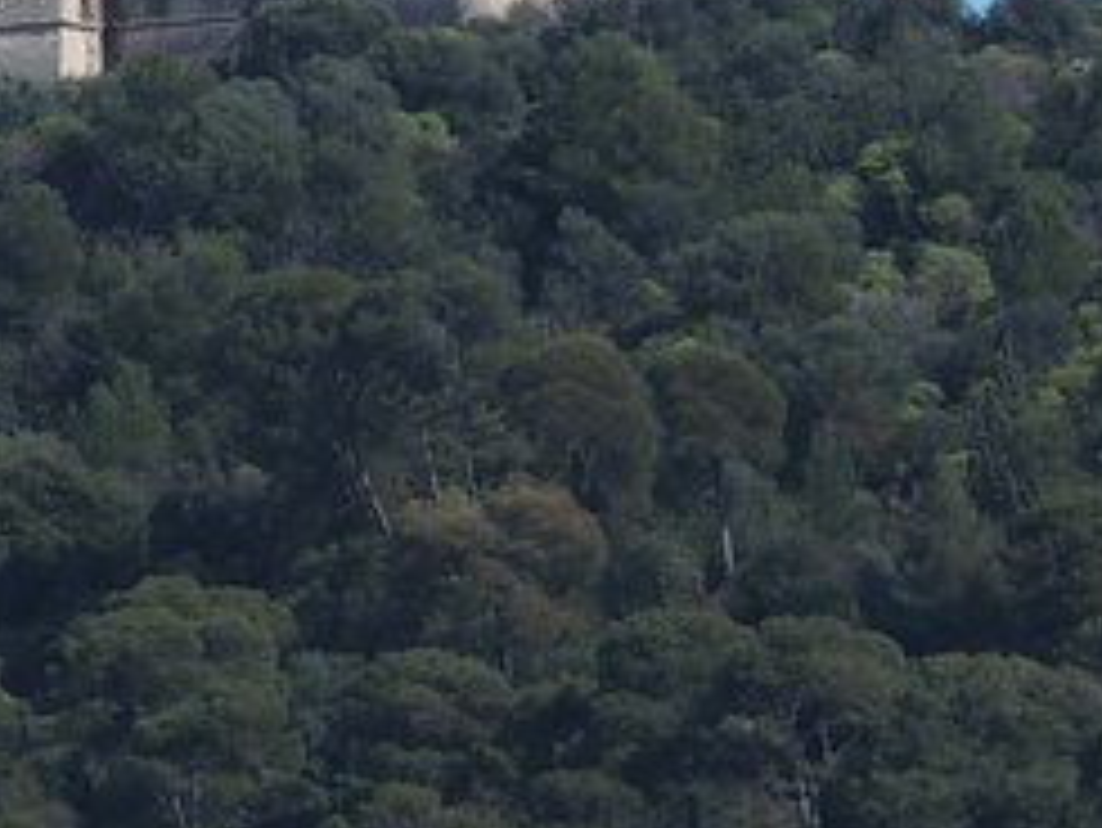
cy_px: 202
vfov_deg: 2.5
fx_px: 18696
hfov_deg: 3.4
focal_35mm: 587
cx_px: 549
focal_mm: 64.3
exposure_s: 1/800
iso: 100
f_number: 5
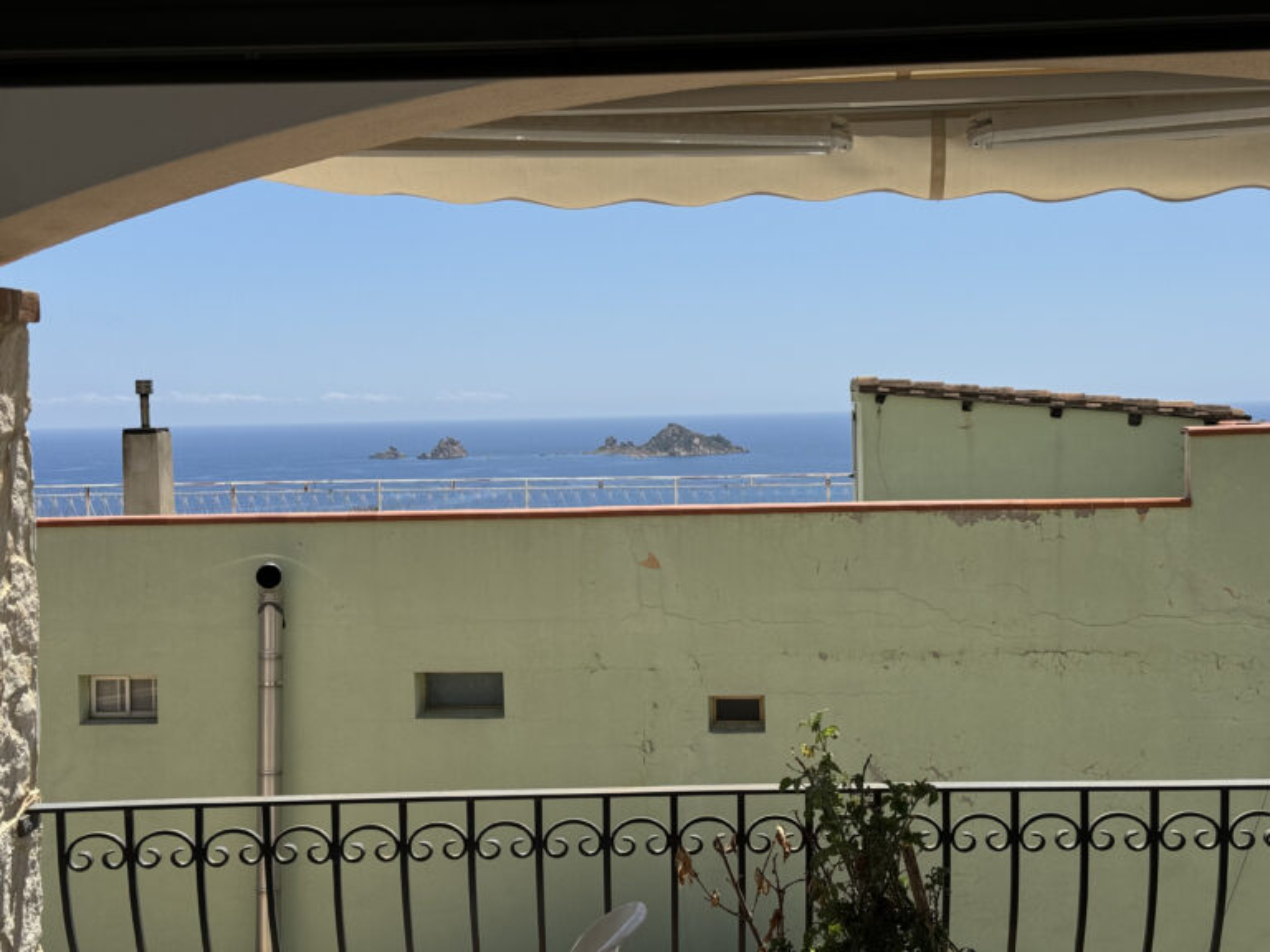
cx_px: 635
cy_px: 476
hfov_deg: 39.7
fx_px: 1761
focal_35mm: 48
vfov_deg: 30.3
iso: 64
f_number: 1.78
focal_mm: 6.76
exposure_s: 1/5848
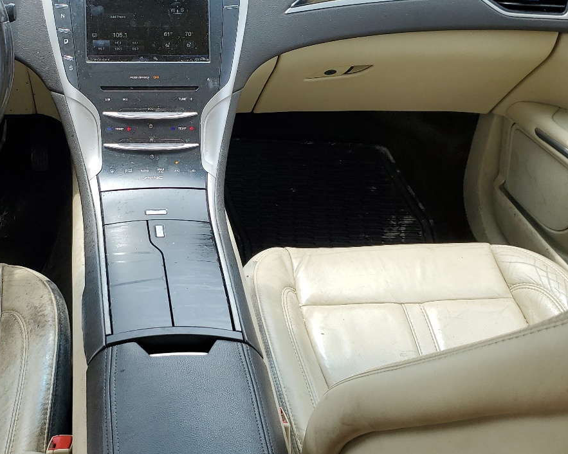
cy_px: 221
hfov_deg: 39.4
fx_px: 773
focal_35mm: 46
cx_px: 149
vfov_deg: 32.7
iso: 50
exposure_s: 1/556
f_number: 1.5
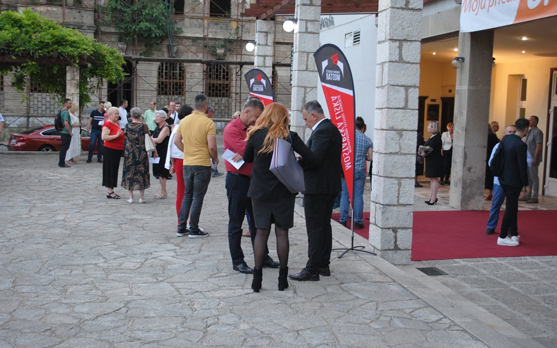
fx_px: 653
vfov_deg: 29.9
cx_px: 278
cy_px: 172
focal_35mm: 43
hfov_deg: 46.2
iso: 400
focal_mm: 28
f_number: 4.5
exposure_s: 1/60
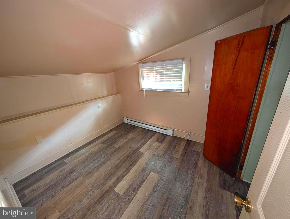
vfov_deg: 94.7
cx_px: 145
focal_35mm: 12
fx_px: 101
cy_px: 110
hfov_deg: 110.5
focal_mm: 2.02
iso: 394
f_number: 1.7
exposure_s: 1/30.5
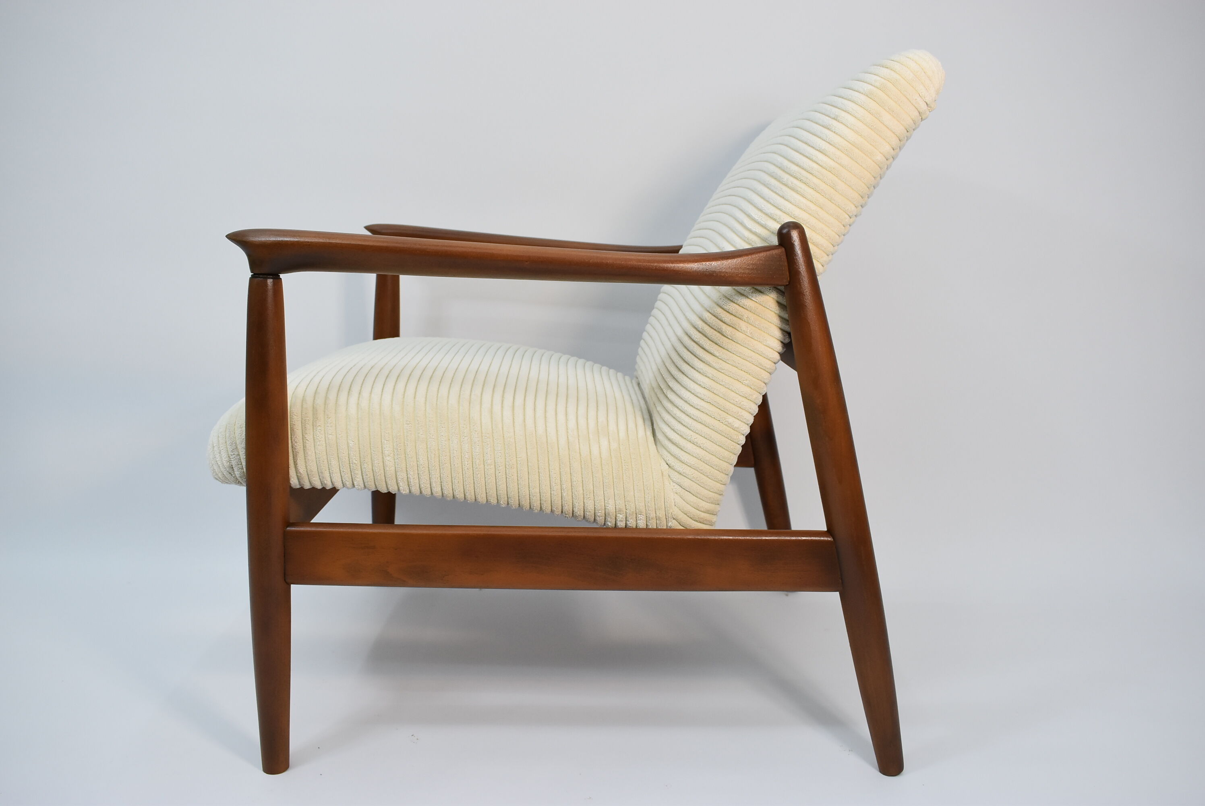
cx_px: 602
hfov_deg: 59.5
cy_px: 403
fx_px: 1055
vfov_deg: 41.8
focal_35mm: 32
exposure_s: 1/125
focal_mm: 21
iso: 720
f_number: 5.6
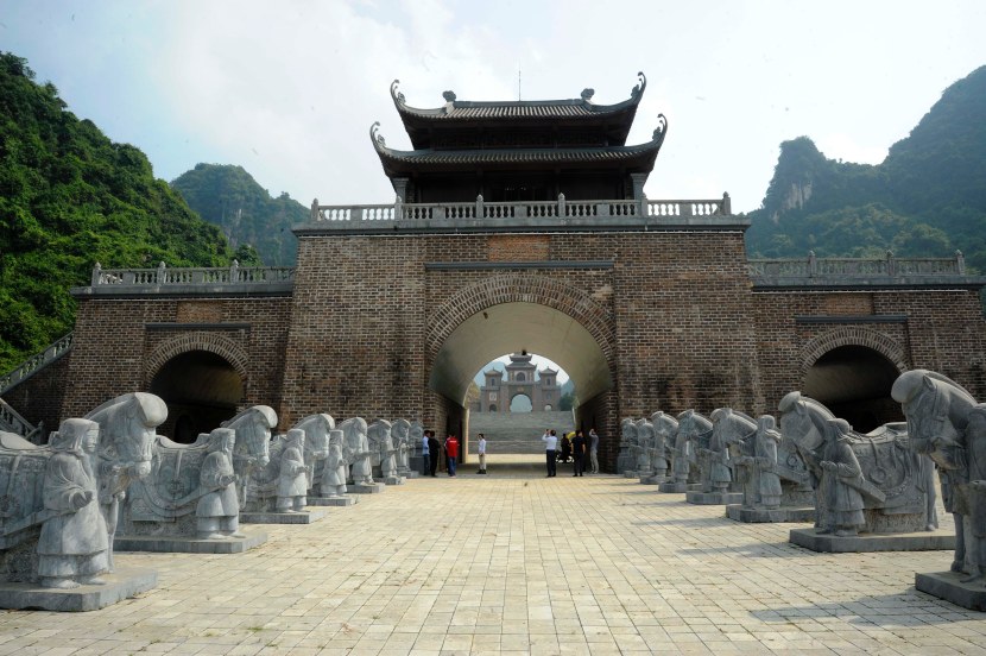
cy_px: 328
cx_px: 493
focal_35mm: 24
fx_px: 657
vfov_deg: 53.1
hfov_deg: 73.8
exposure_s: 1/160
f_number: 20
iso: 800
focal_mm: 24
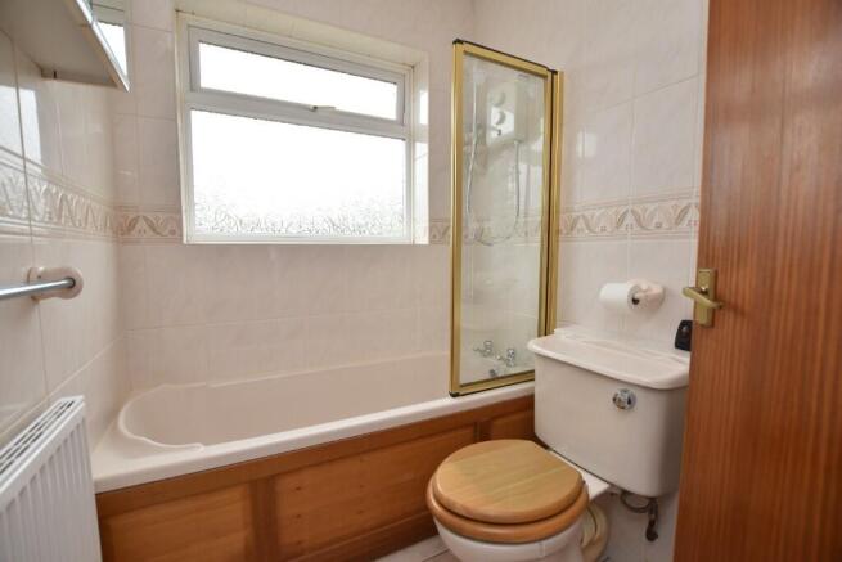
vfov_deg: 77.4
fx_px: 351
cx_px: 421
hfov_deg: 100.4
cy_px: 281
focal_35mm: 15
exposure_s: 1/250
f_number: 3.5
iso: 560
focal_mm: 10
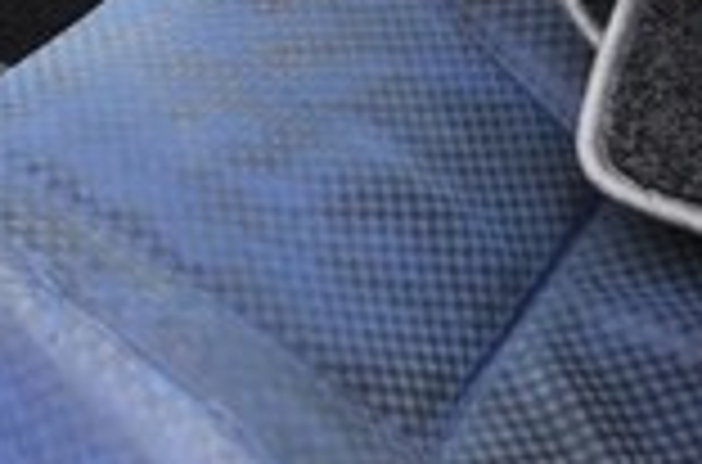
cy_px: 18
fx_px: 1730
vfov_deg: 15.0
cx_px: -108
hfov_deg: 21.5
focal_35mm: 89
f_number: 3.8
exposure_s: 1/30
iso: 1600
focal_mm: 22
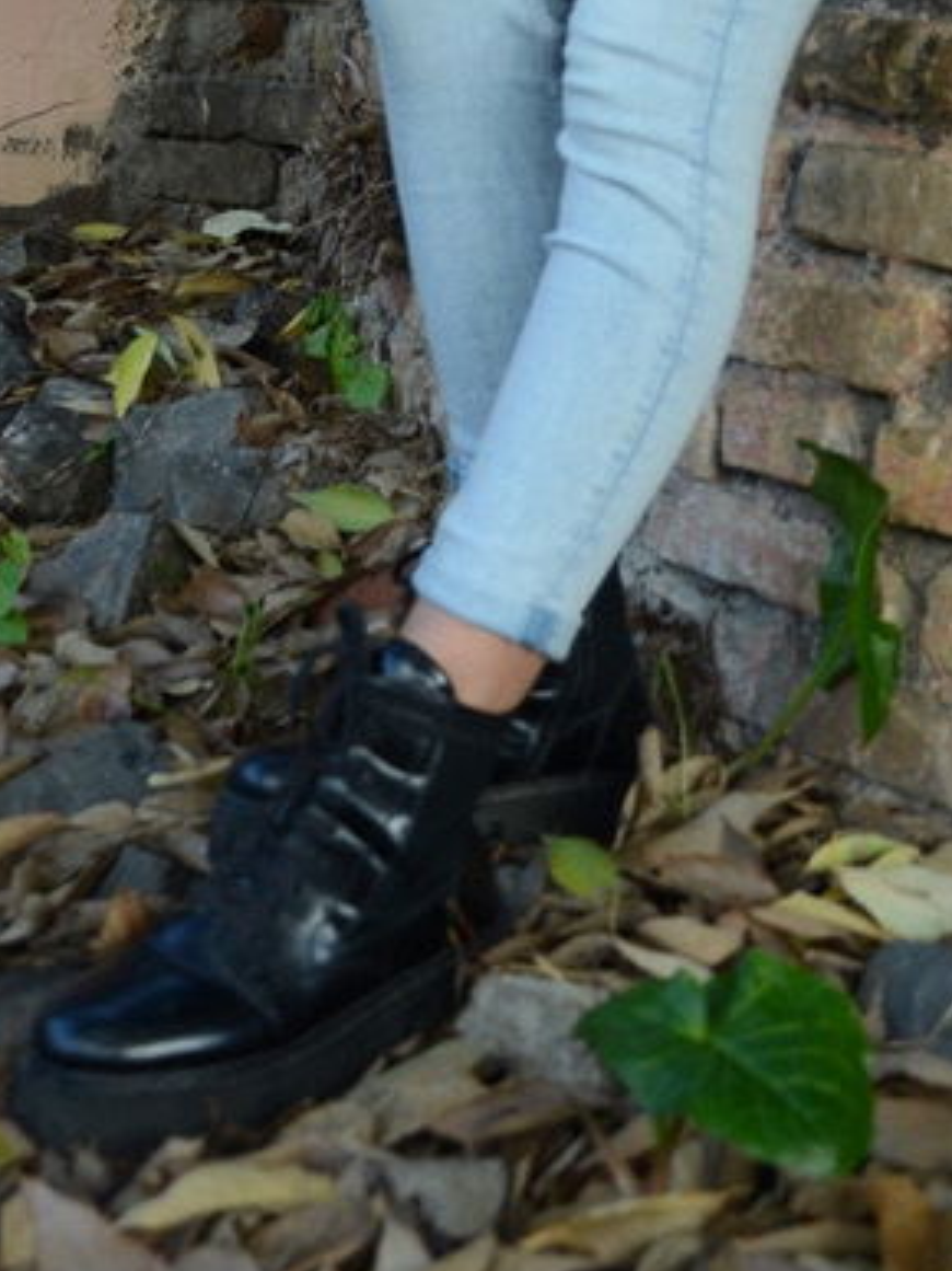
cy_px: -478
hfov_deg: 14.6
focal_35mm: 101
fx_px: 3719
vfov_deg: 17.9
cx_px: 632
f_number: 4
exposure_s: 1/320
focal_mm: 25
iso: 400
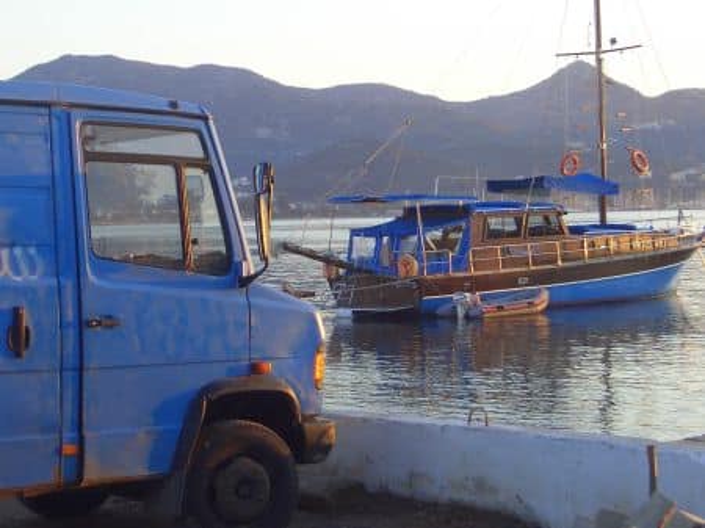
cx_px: 352
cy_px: 264
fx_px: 1710
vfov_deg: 17.6
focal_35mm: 84
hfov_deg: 23.3
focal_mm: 17.2
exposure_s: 1/100
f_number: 4.1
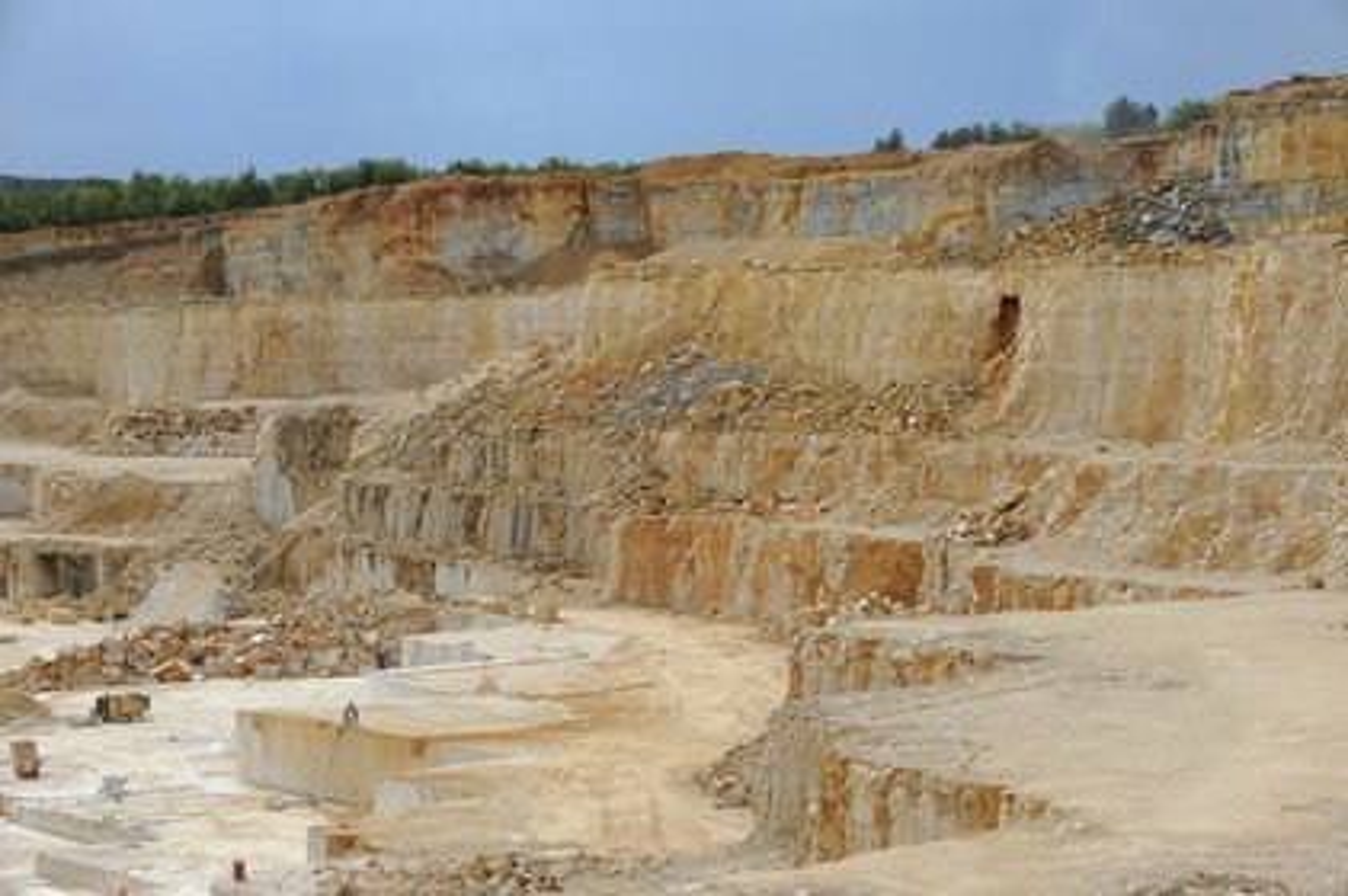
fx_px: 3218
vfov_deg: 15.9
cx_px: 674
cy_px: 448
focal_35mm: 86
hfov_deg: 23.7
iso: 200
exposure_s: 1/320
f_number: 10
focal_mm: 86
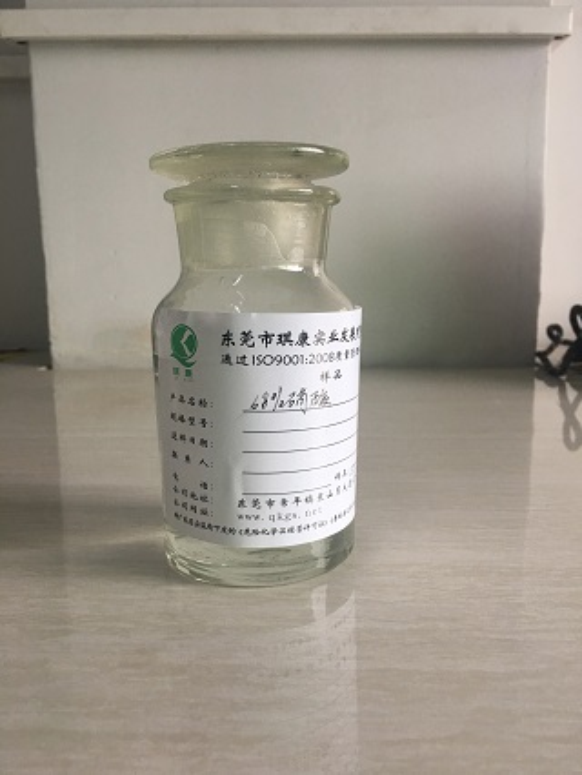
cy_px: 388
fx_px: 649
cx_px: 291
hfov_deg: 48.3
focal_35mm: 29
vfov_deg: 61.6
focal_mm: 4.15
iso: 40
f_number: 2.2
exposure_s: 1/33
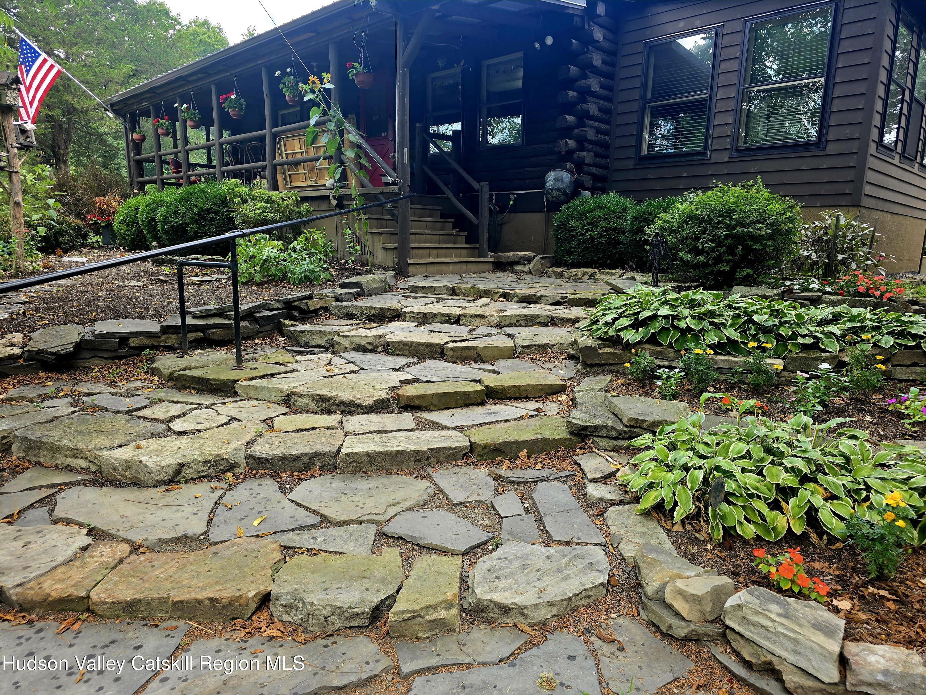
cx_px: 463
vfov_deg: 58.9
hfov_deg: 73.9
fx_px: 615
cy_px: 348
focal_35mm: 23
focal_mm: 6.3
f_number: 1.7
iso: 40
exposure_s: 1/182
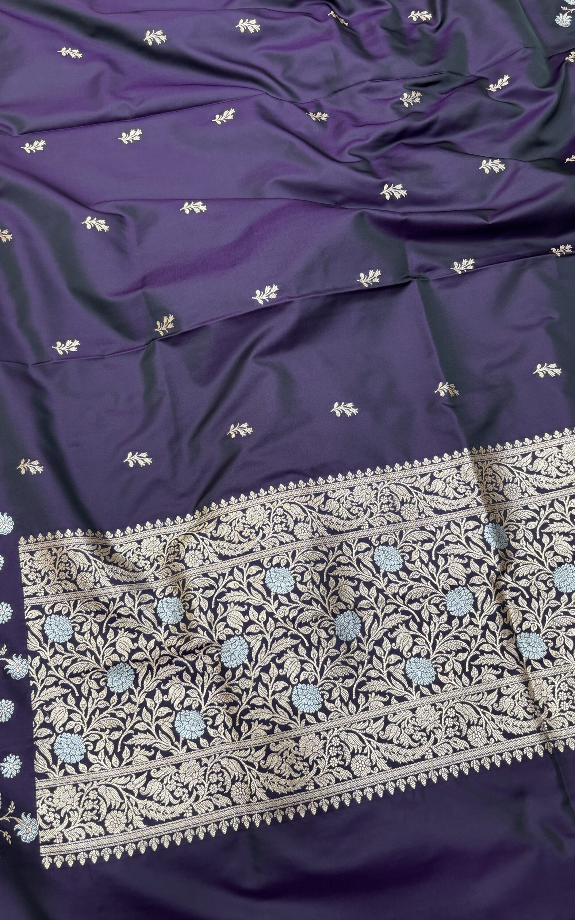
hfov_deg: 44.5
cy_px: 457
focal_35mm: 28
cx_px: 271
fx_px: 702
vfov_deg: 66.5
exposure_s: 1/50
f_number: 1.6
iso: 100
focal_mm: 5.96
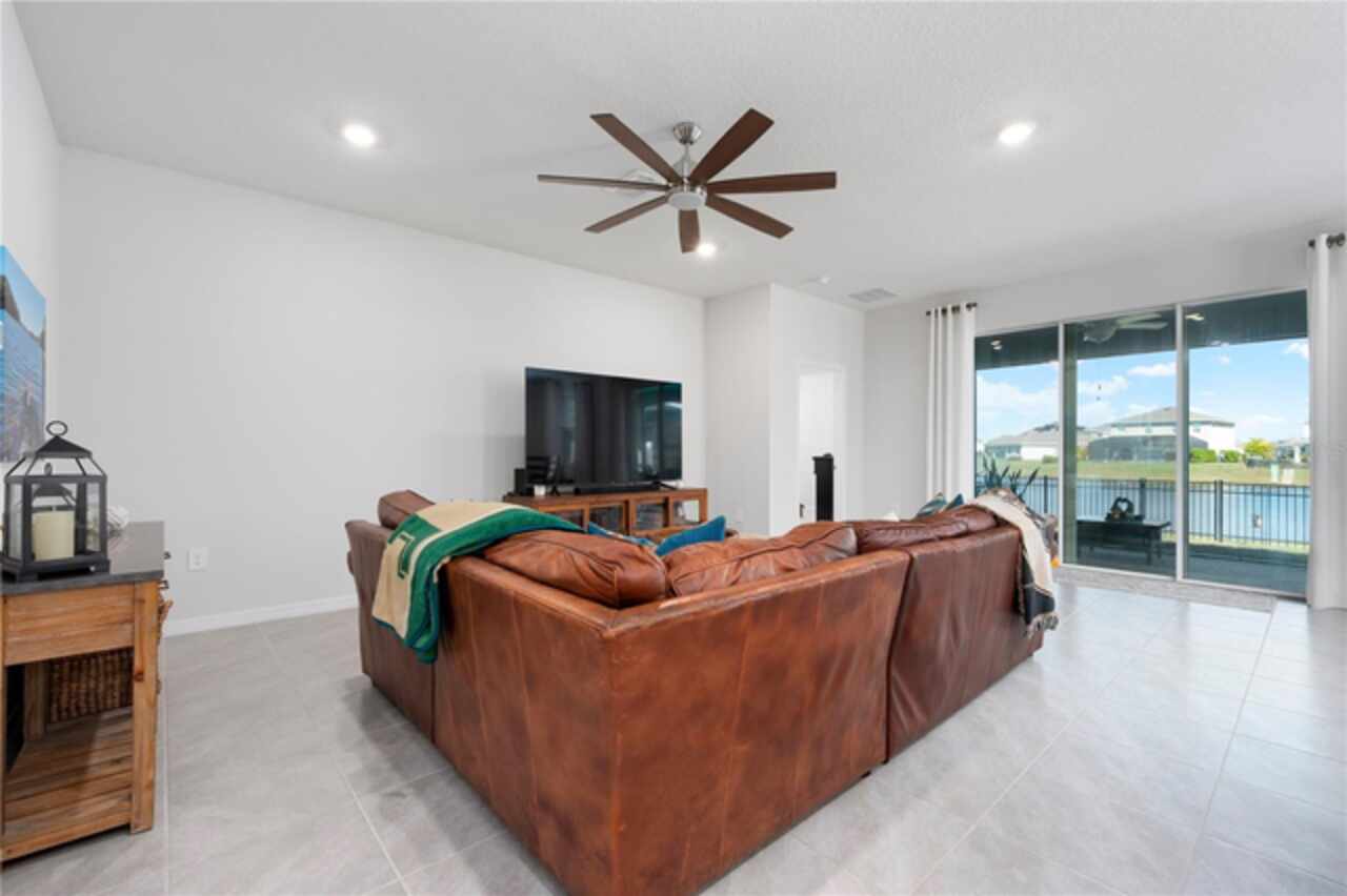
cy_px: 448
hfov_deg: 98.6
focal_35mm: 16
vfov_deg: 75.4
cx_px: 674
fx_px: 580
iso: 500
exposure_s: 1/5
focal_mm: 15.5
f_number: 8
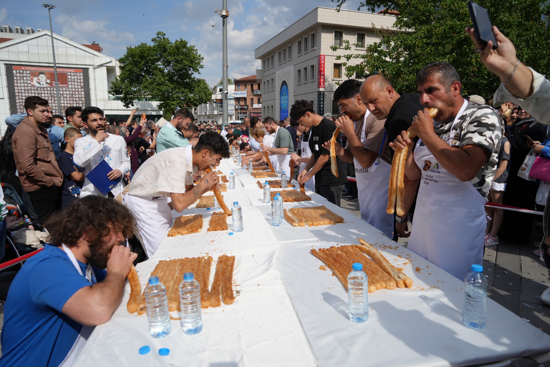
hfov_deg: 73.7
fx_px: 367
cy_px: 184
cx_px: 275
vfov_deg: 53.1
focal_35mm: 24
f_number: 4.5
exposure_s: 1/2000
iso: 100
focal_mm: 24
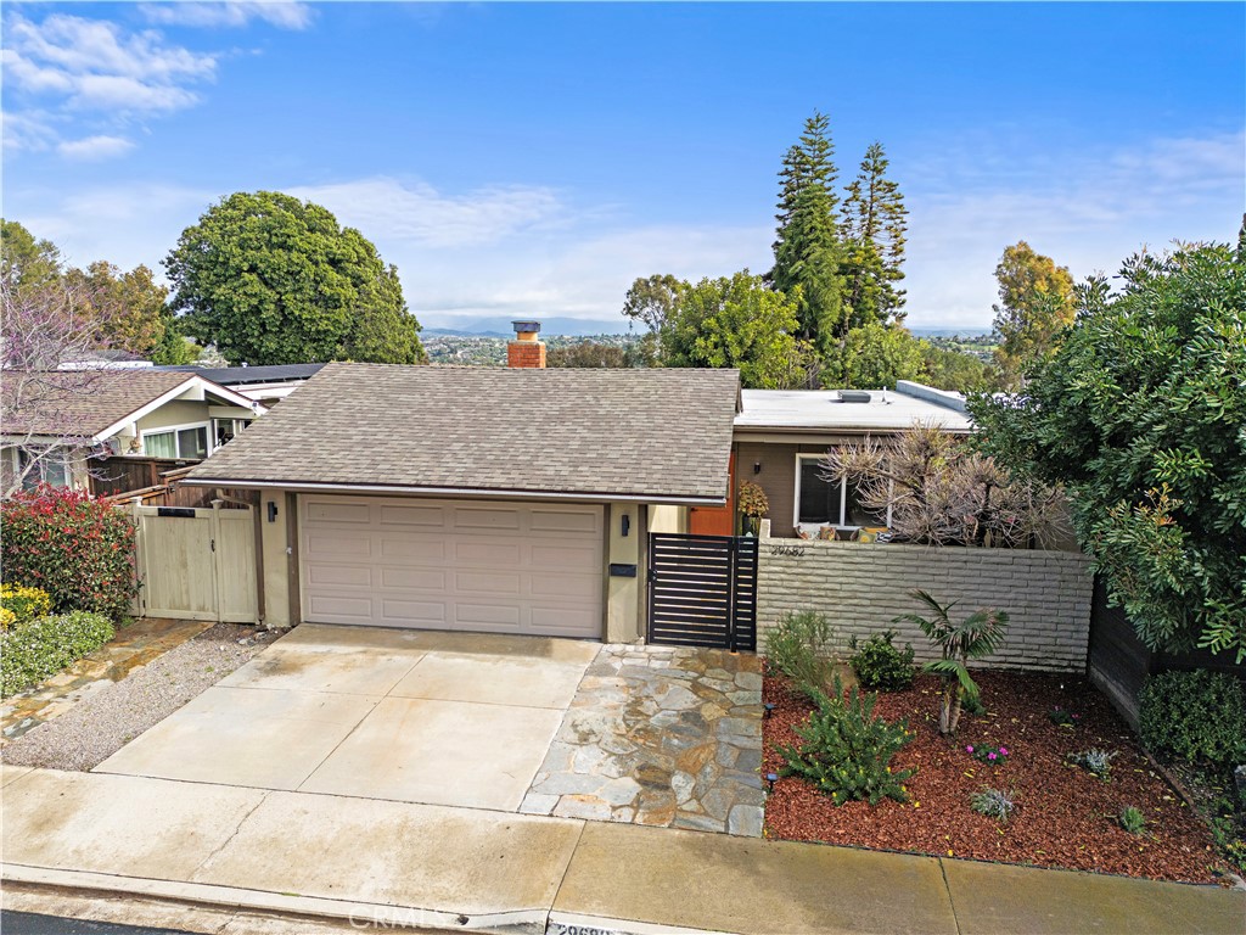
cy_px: 468
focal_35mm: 24
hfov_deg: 71.6
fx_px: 864
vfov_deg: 56.8
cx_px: 623
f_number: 1.7
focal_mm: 6.72
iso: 100
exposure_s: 1/1600
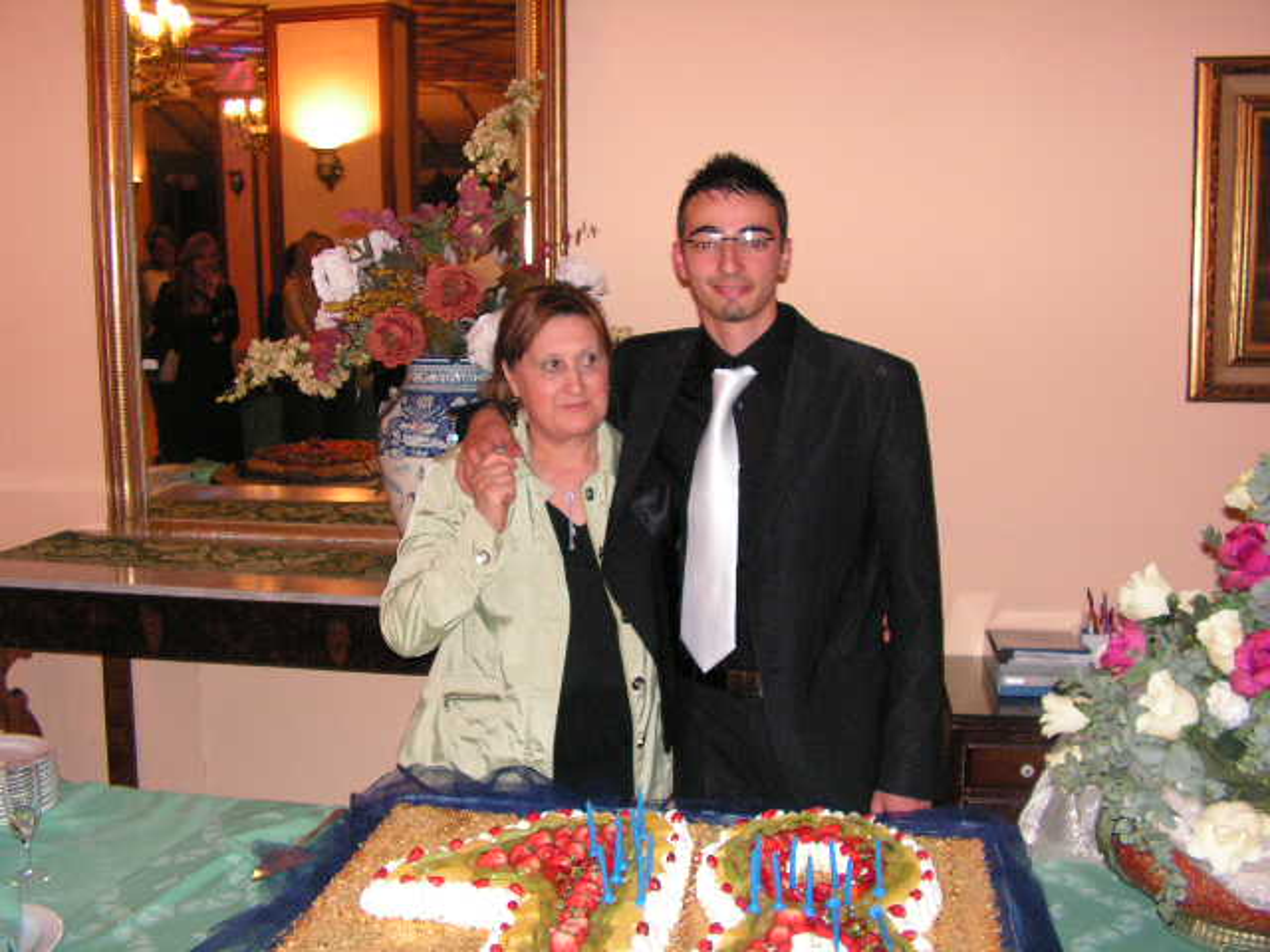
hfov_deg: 51.4
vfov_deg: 39.7
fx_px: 1321
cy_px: 476
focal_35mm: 36
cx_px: 635
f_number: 3.2
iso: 200
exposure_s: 1/40
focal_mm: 6
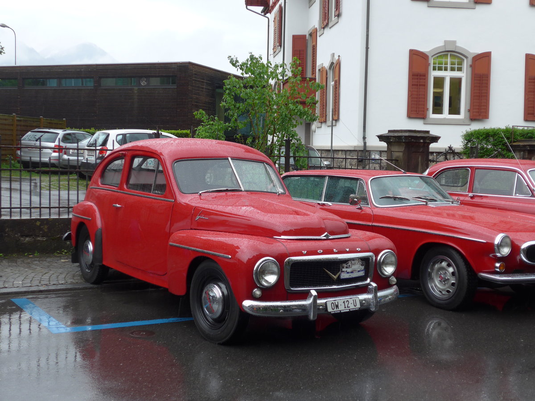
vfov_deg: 31.5
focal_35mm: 46
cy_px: 200
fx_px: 711
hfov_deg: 41.2
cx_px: 268
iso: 80
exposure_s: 1/160
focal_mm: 9.5
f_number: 3
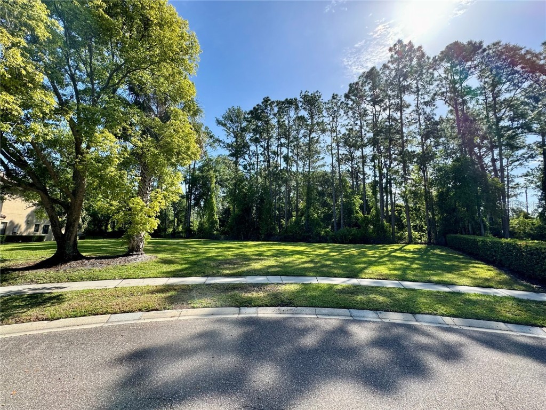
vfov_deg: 85.7
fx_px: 221
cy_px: 205
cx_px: 273
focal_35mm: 14
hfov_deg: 102.1
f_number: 2.2
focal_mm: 2.22
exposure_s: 1/749
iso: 50
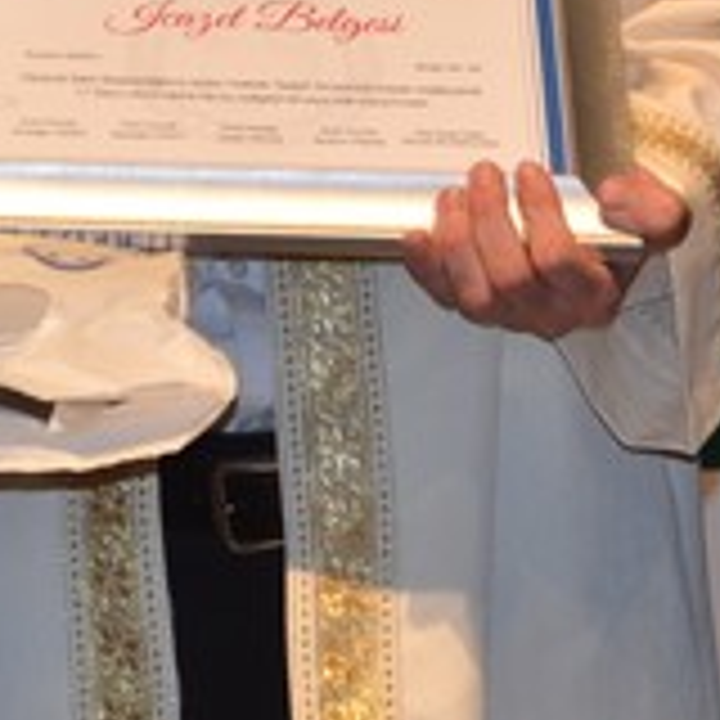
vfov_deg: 6.8
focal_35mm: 257
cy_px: -218
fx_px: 6048
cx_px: 423
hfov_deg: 6.8
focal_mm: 48
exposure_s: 1/60
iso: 400
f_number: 5.3
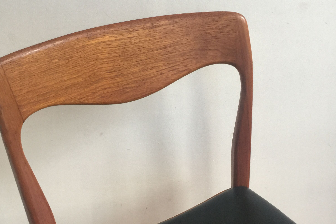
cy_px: 152
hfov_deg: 47.4
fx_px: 383
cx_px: 166
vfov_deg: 32.3
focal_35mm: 41
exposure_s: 1/17
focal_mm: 4.15
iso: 80
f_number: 2.2
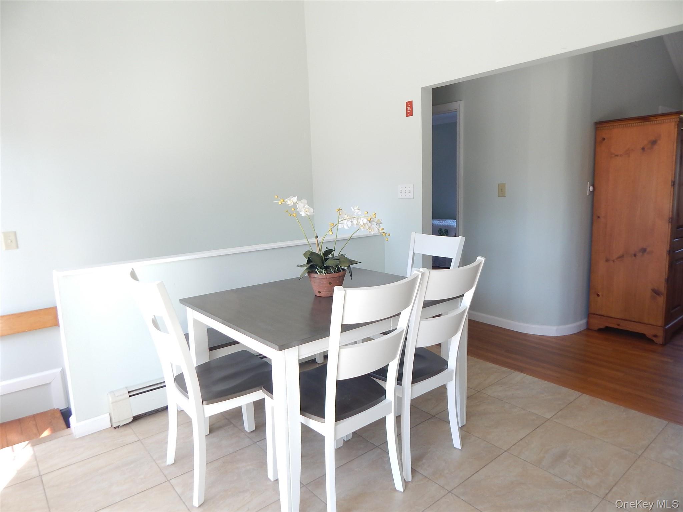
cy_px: 256
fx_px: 434
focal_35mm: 22
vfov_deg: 61.1
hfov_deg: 76.4
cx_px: 342
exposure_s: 1/30
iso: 125
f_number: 3
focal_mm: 4
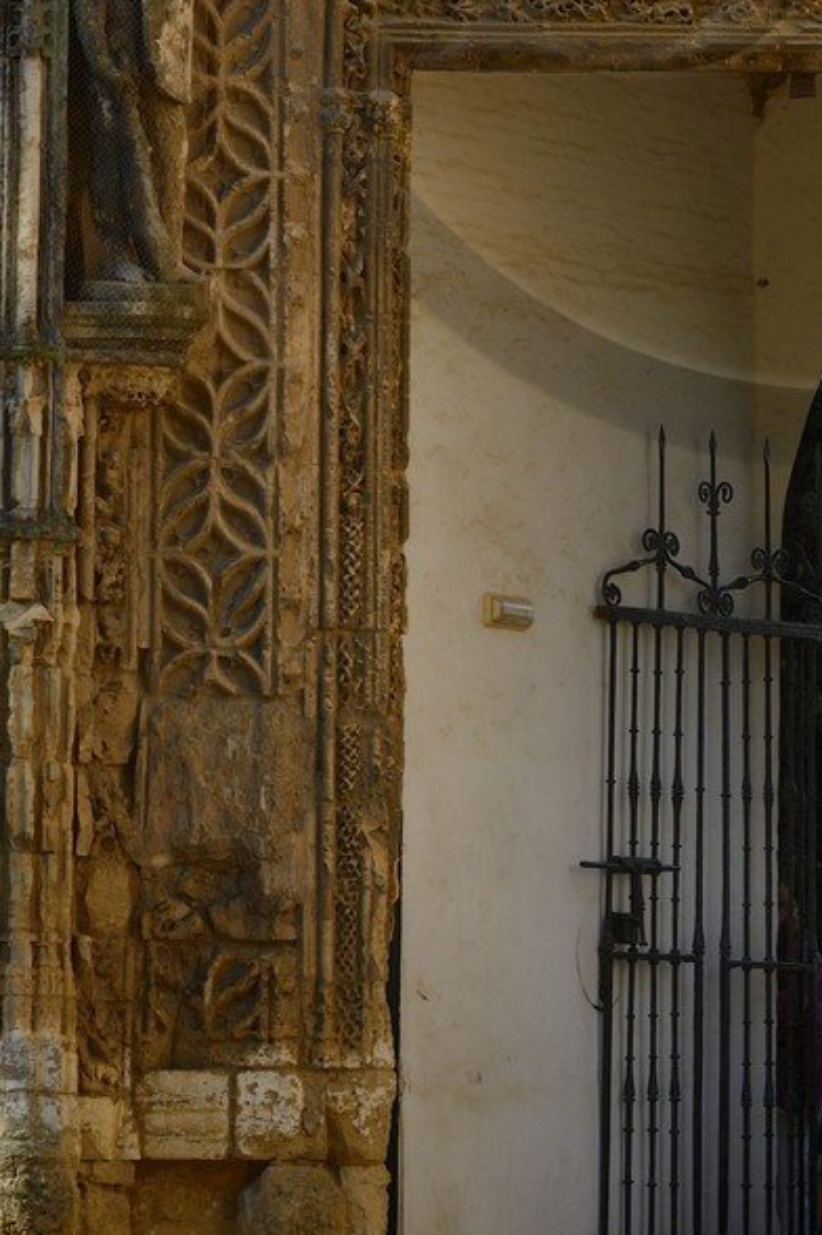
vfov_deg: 7.7
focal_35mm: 266
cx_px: 849
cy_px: -187
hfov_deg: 5.1
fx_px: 9121
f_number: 11
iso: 200
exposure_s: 1/250
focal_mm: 98
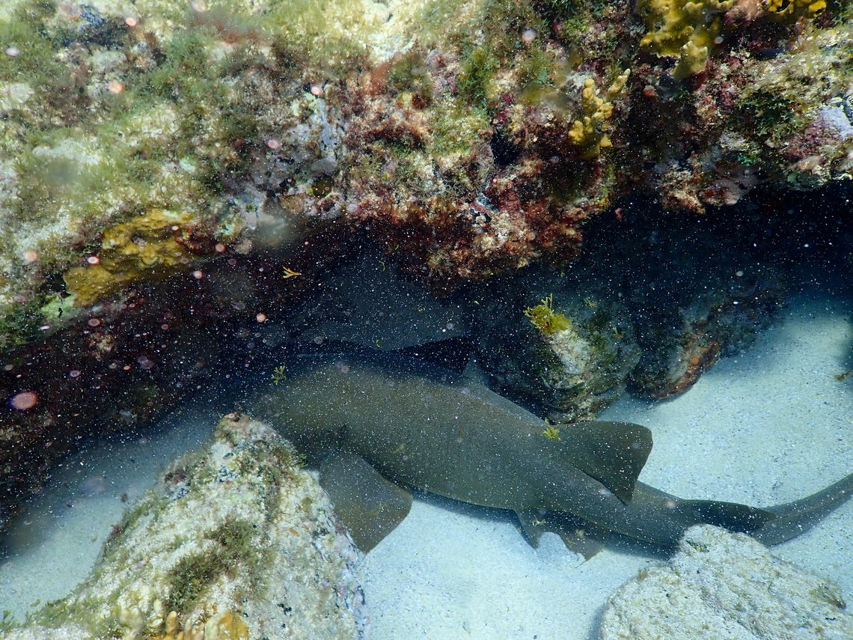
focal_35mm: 25
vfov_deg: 54.9
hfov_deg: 69.4
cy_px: 320
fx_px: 616
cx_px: 426
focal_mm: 4.5
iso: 100
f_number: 2.8
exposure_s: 1/500
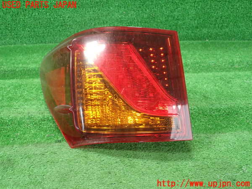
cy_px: 94
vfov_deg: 46.8
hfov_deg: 60.0
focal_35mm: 30
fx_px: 218
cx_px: 126
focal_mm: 5.5
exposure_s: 1/125
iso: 500
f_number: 2.3
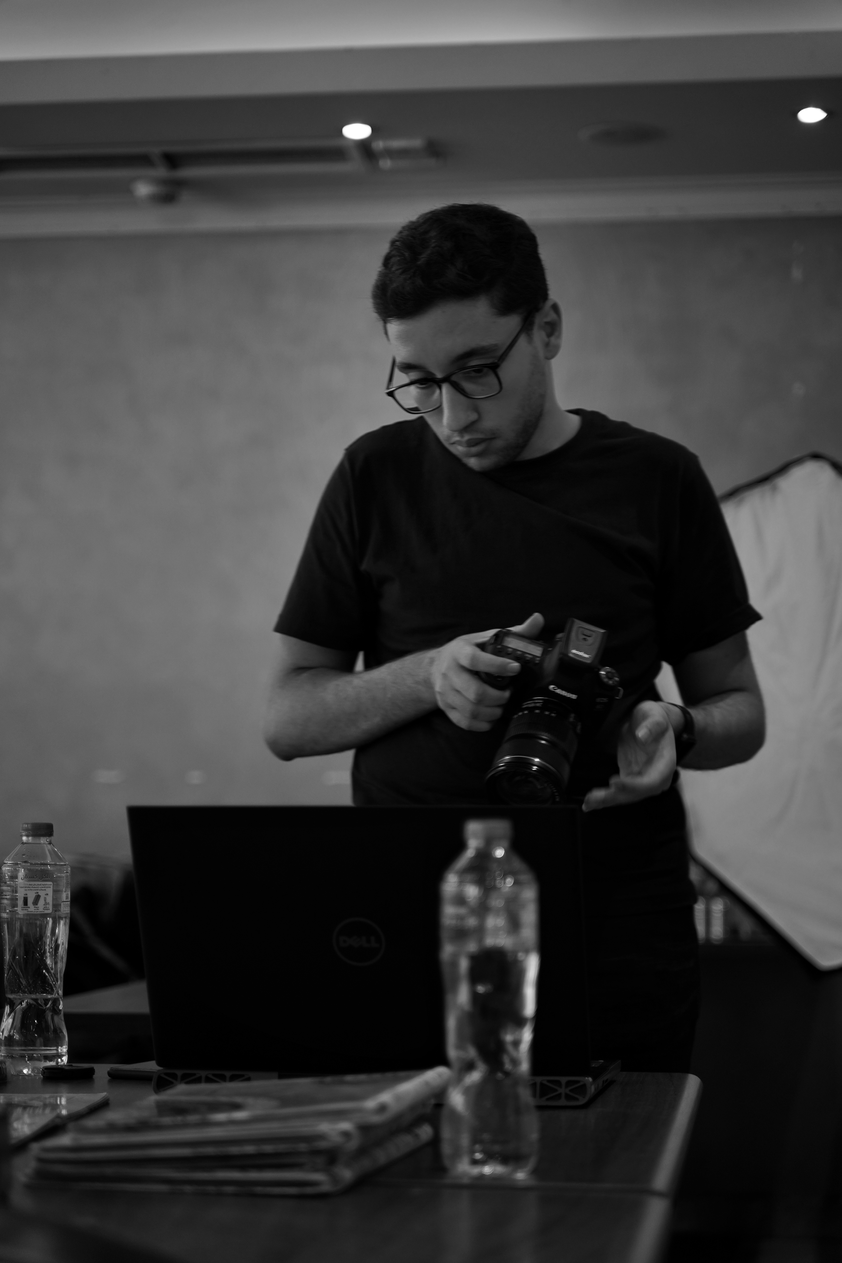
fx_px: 2631
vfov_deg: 27.0
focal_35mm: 75
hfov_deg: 18.2
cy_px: 632
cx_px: 421
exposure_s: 1/100
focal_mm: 75
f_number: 2.8
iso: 640
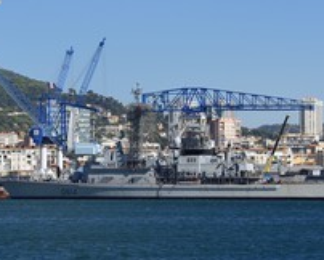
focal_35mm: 331
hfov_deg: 5.8
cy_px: 83
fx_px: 3177
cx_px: 109
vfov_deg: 4.7
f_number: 10
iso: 200
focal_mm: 170
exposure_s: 1/500
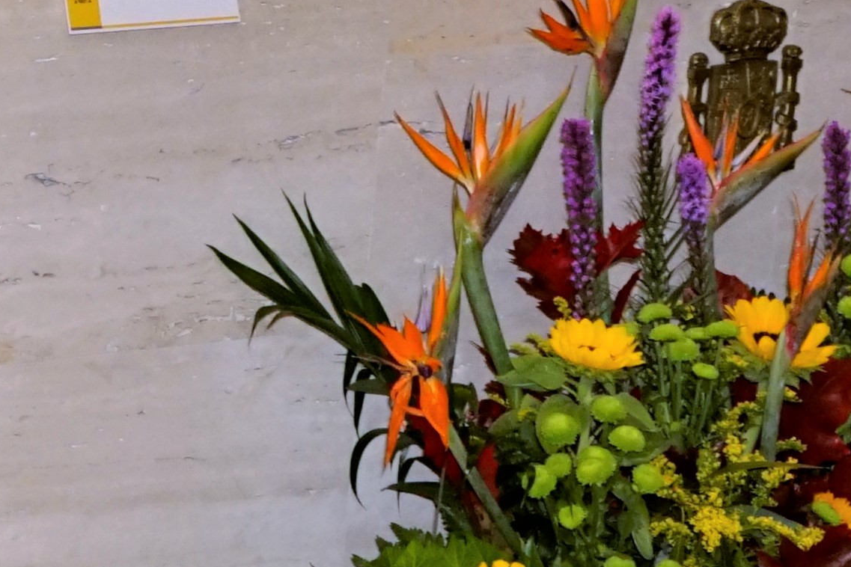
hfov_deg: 9.4
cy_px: -540
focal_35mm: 210
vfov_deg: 6.4
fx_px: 4964
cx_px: -589
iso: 2000
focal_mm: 44
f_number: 6.3
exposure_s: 1/160
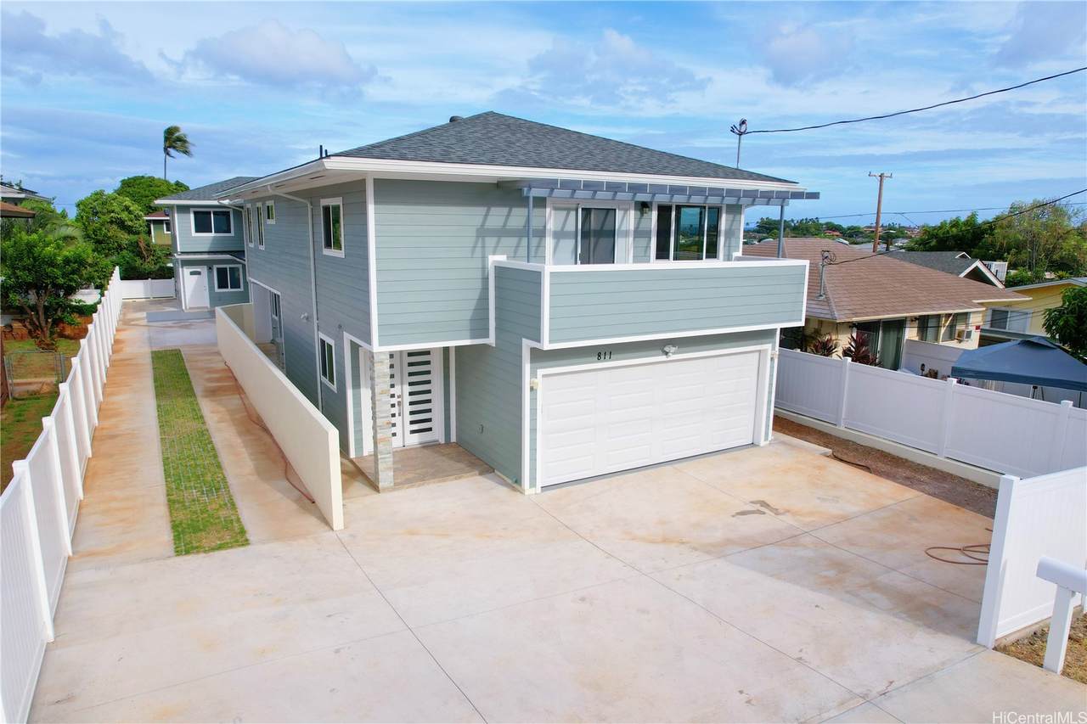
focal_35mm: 22
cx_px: 544
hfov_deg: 78.6
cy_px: 362
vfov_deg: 57.2
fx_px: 664
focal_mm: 8.38
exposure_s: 1/1500
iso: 100
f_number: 2.8
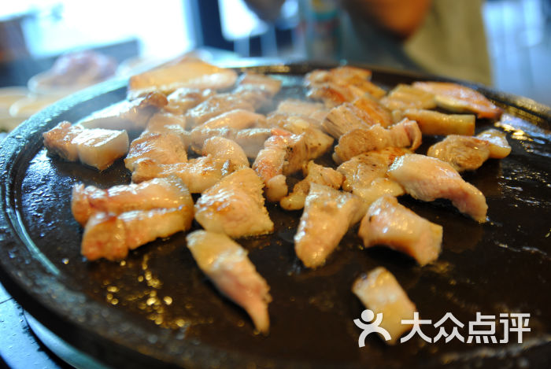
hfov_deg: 42.3
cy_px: 184
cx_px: 276
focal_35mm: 46
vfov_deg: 29.0
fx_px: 713
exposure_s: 1/5
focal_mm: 31
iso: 100
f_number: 2.8
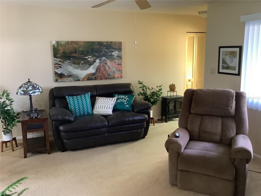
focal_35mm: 31
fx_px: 234
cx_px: 130
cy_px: 98
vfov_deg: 45.4
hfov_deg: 58.4
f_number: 2.4
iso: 400
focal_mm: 3.3
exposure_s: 1/33
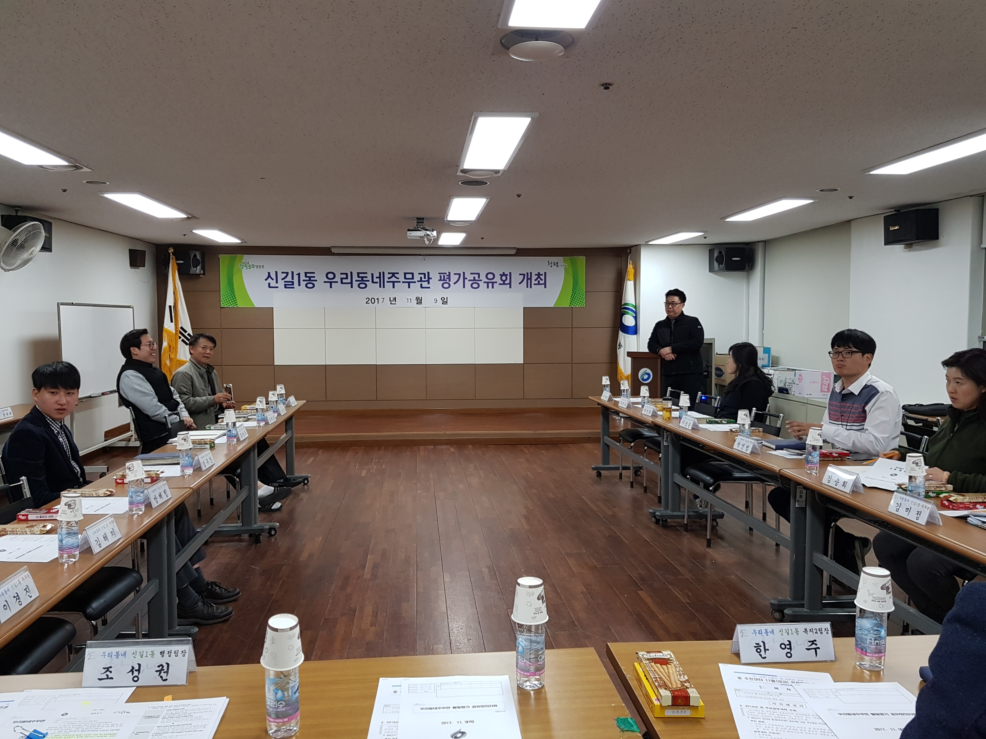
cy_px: 370
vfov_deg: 53.1
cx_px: 493
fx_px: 741
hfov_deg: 67.3
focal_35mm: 26
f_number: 1.7
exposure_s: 1/60
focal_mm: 4.2
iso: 100
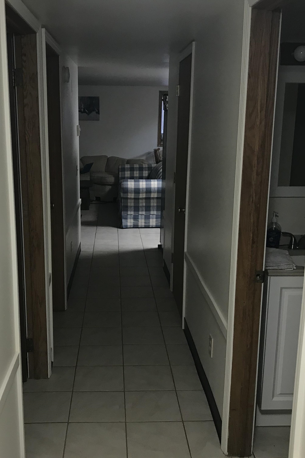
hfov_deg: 34.1
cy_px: 229
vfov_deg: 49.6
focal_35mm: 39
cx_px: 131
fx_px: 496
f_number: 1.8
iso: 40
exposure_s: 1/20
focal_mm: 3.99
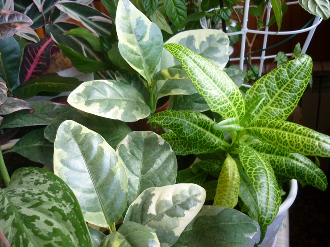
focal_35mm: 33
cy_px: 124
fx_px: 315
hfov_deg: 55.4
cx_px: 165
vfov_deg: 42.9
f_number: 2.8
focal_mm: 5.5
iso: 160
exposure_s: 1/30
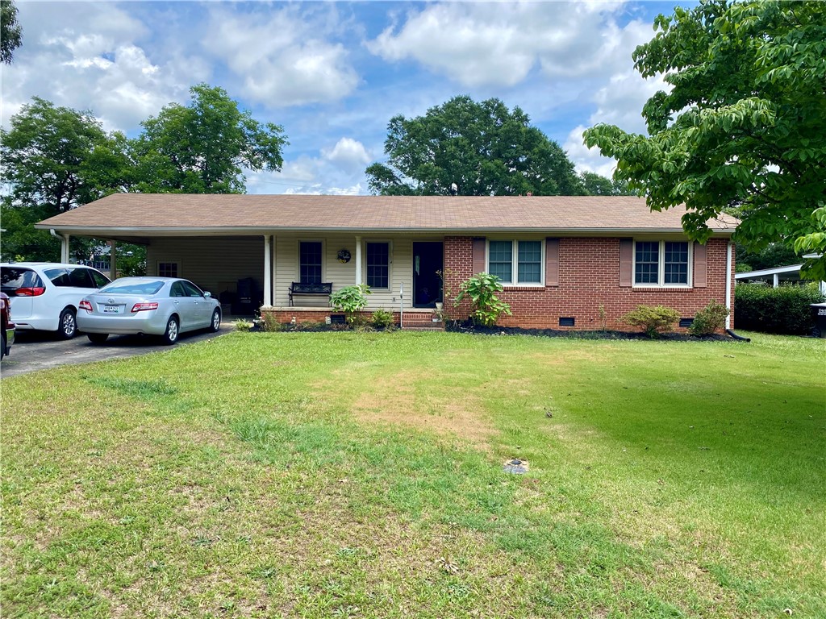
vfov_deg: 53.1
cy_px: 310
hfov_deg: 67.3
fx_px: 620
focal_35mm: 26
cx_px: 413
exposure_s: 1/1316
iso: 32
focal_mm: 4.25
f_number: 1.8
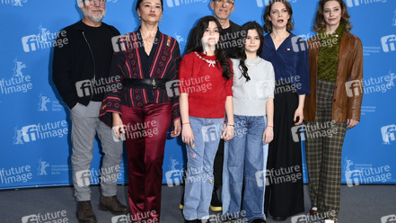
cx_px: 201
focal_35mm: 45
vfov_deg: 26.5
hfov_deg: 45.5
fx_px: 472
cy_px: 109
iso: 1250
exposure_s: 1/250
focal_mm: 42
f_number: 5.6
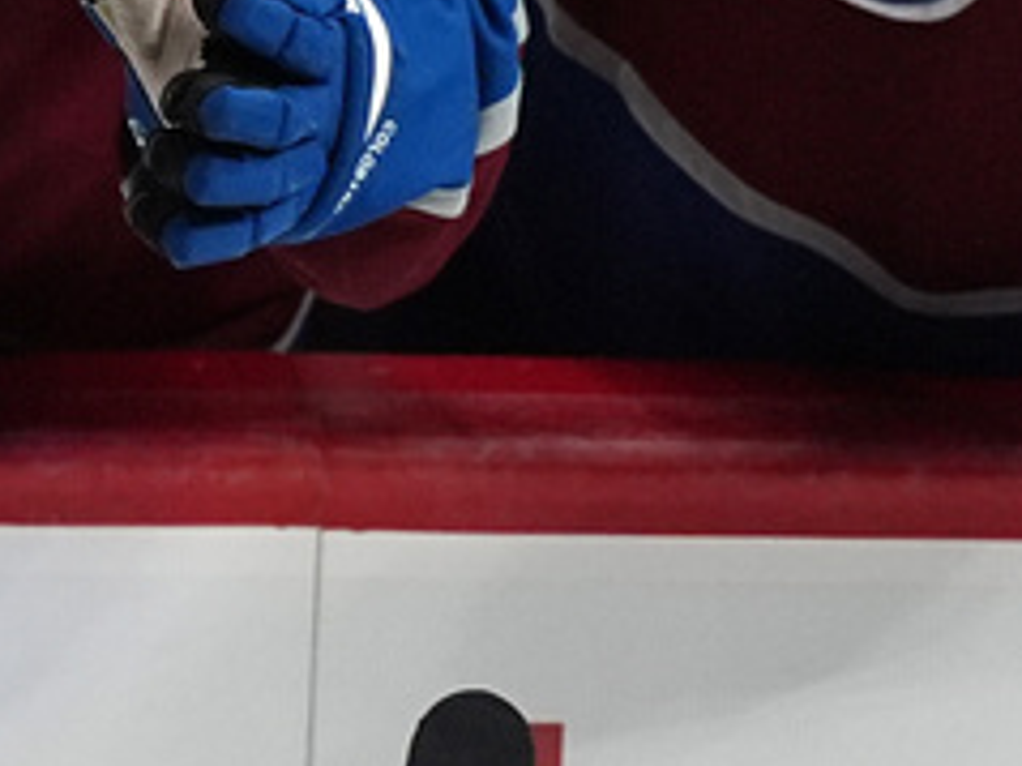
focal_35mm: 3719
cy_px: 165
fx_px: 109744
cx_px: -932
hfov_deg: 0.5
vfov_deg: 0.4
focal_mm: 600
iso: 2500
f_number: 4
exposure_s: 1/2000
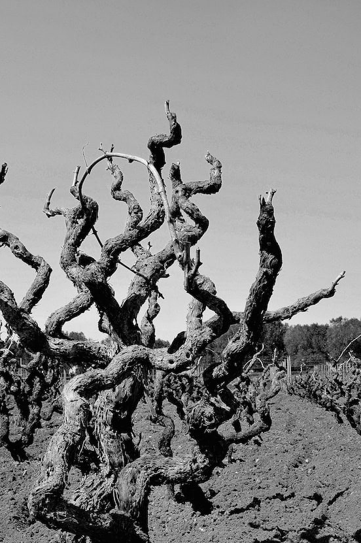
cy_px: 344
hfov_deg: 34.0
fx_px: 588
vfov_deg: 49.1
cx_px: 136
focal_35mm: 39
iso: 200
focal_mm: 20
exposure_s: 1/160
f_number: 13
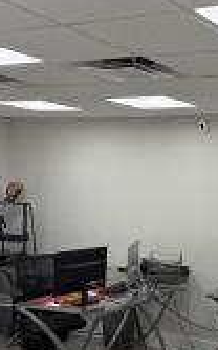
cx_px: 212
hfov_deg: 20.6
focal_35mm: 61
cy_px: 189
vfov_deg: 33.5
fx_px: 581
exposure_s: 1/240
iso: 125
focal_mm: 6.76
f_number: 1.78
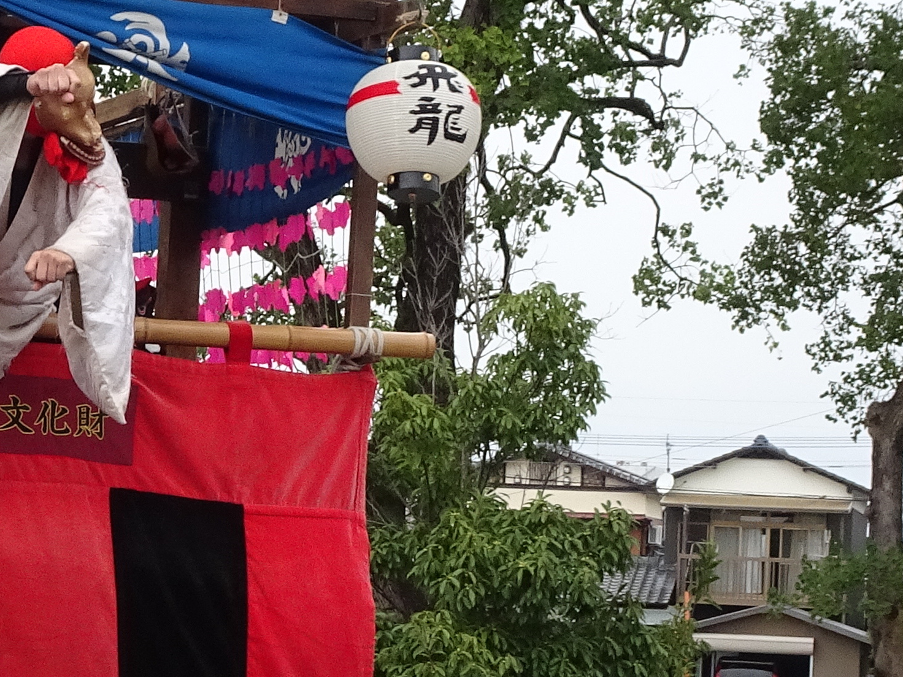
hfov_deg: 11.3
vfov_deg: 8.6
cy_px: 452
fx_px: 4513
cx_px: 21
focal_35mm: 173
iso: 125
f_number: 4.5
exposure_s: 1/60
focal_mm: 8.84
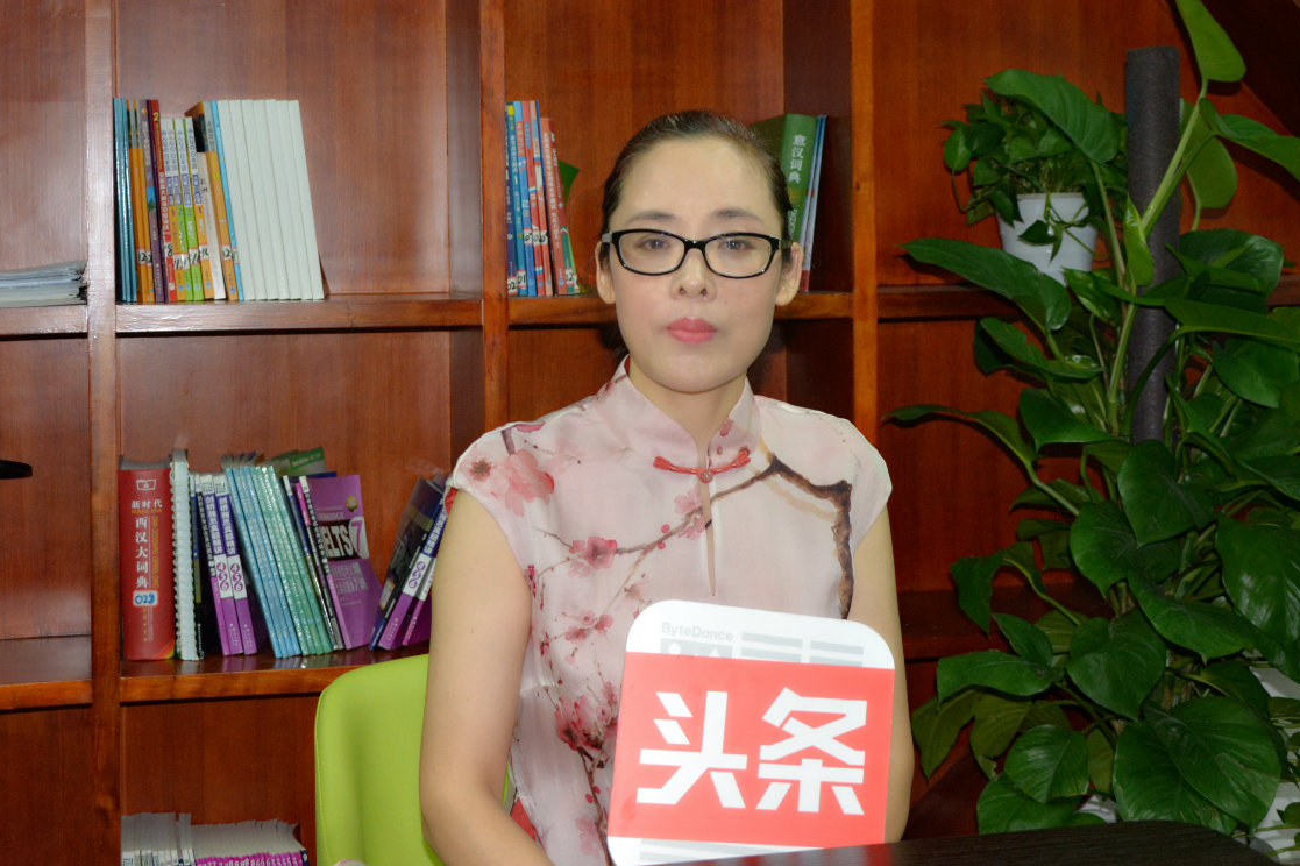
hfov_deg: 37.0
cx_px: 569
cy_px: 248
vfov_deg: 25.0
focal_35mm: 54
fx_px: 1939
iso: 800
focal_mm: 25
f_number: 5
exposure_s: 1/60
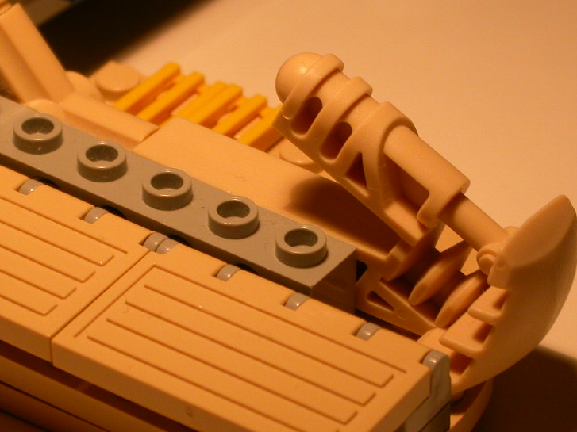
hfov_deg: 9.4
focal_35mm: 210
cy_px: 294
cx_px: 194
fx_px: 3500
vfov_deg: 7.1
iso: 100
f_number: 5
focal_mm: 30.8
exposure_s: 1/98.8
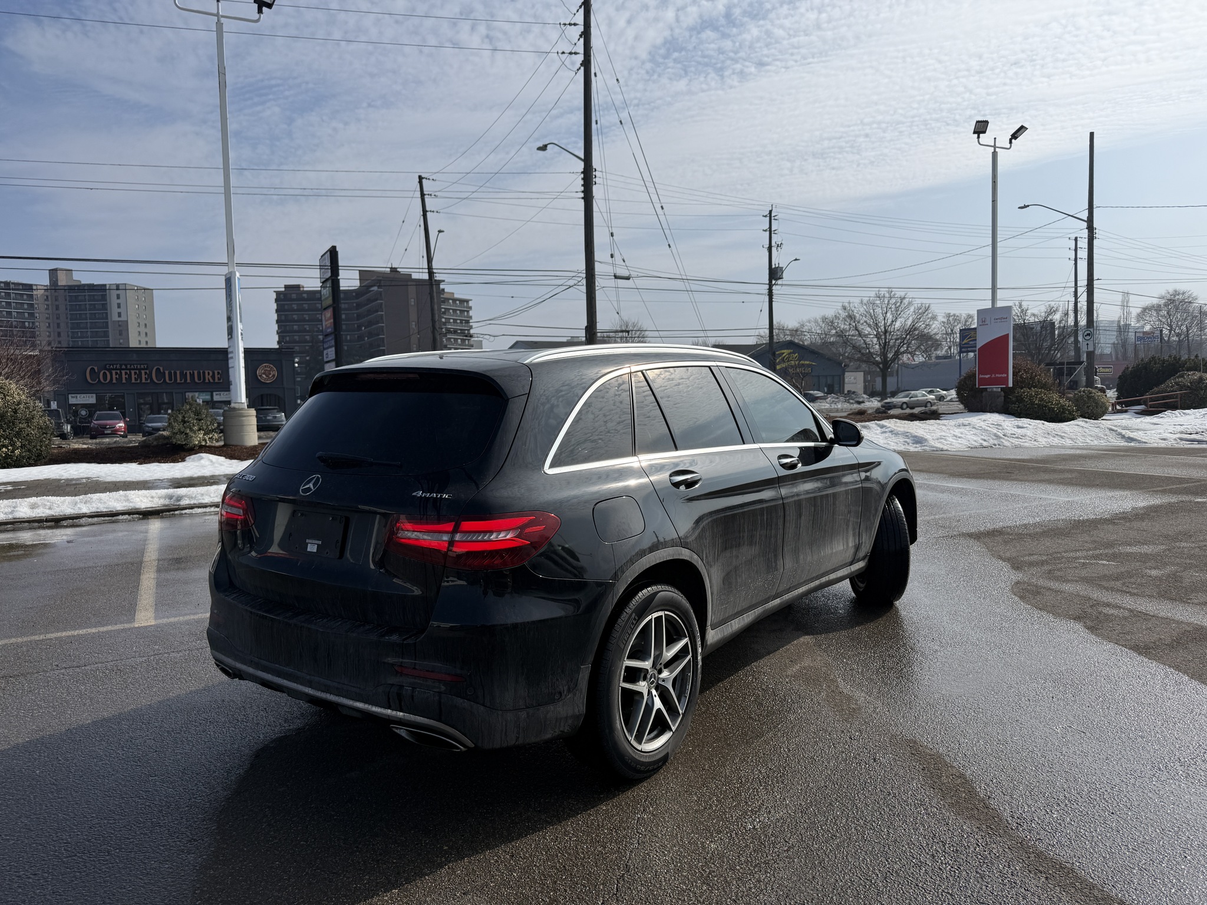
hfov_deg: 71.6
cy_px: 452
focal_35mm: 24
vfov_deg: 56.8
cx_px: 604
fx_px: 837
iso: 80
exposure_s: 1/11905
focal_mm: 6.76
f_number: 1.78
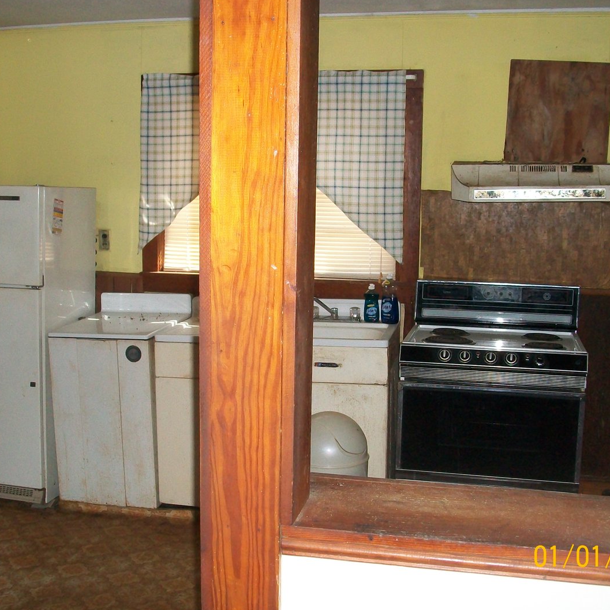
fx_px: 857
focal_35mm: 43
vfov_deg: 39.2
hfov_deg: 39.1
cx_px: 281
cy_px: 302
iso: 160
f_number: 2.8
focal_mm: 5.7
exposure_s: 1/60
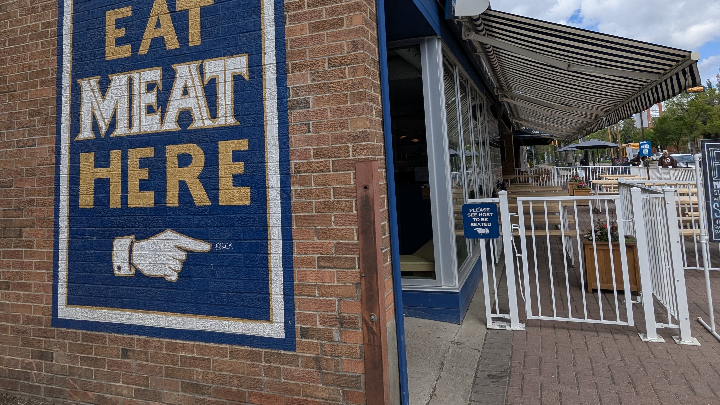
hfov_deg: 76.3
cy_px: 117
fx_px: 458
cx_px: 354
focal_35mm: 24
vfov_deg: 46.5
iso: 55
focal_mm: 2.35
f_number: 2.2
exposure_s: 1/2020
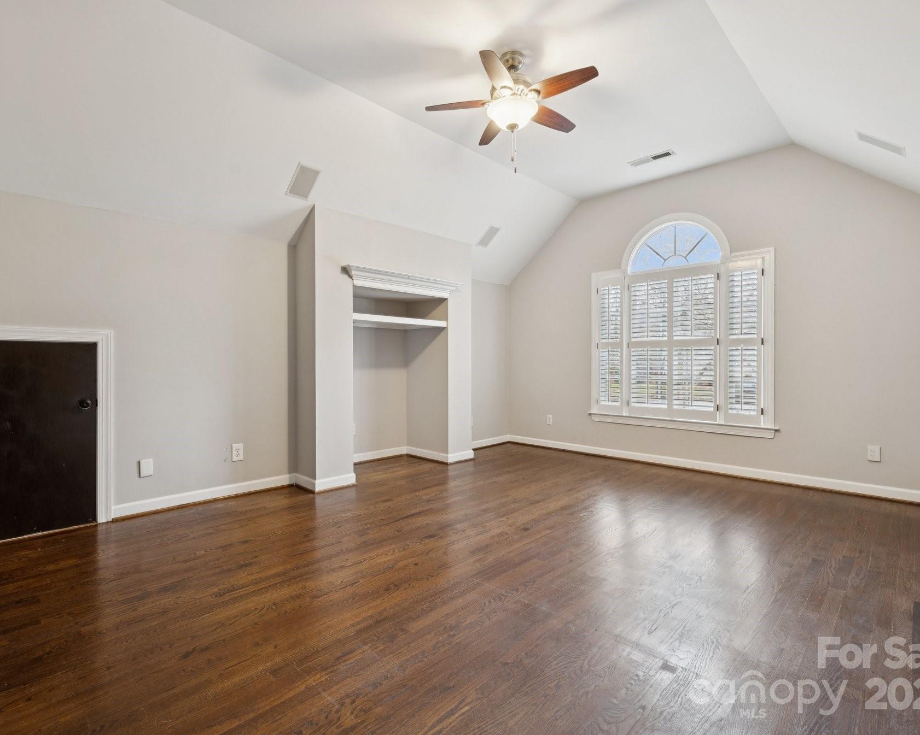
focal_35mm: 16
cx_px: 438
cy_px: 366
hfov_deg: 93.1
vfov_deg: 80.4
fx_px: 436
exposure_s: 1/2
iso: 160
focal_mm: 14
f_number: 7.1
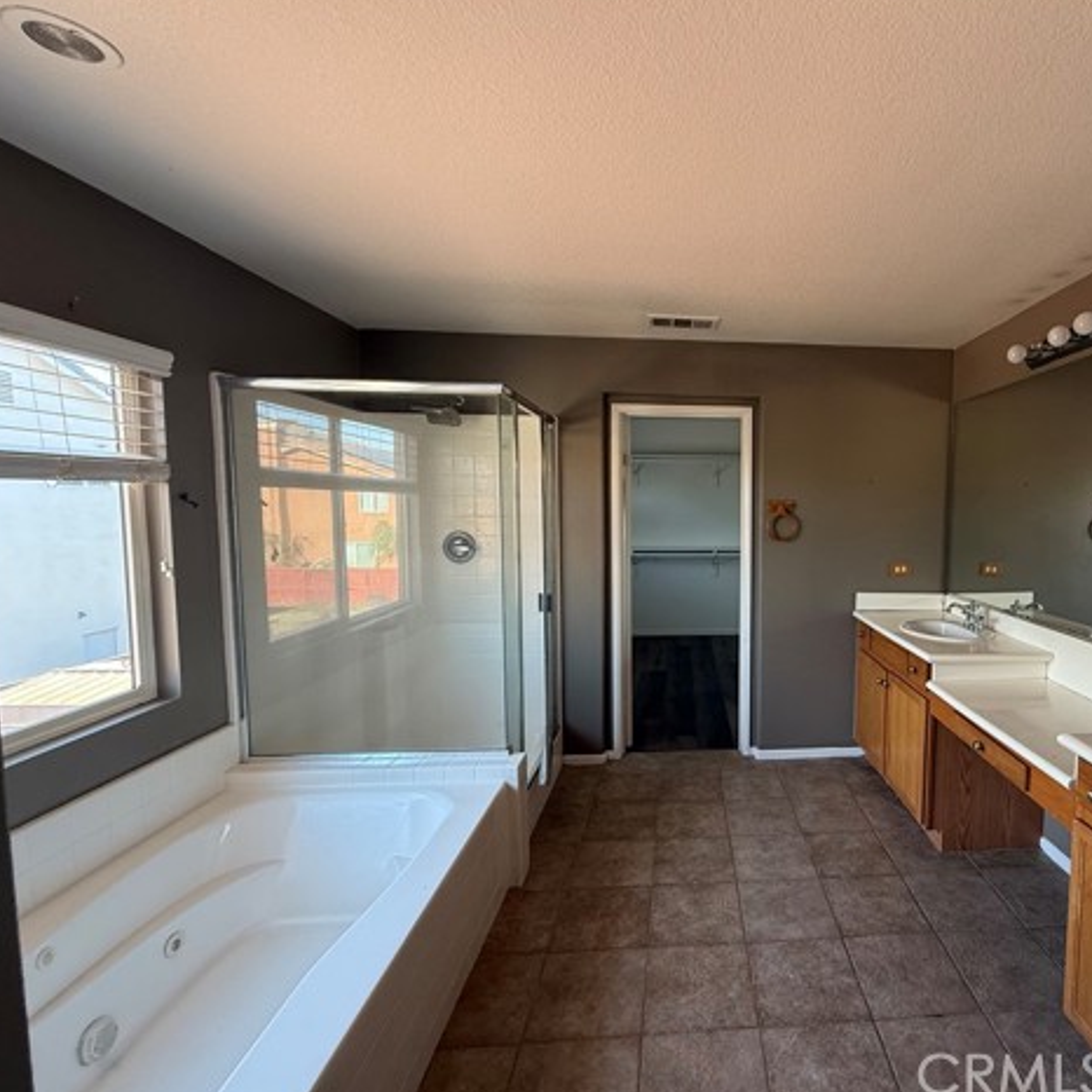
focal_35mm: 17
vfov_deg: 84.0
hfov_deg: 81.1
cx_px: 731
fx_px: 607
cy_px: 546
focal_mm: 2.22
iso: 160
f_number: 2.2
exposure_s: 1/60
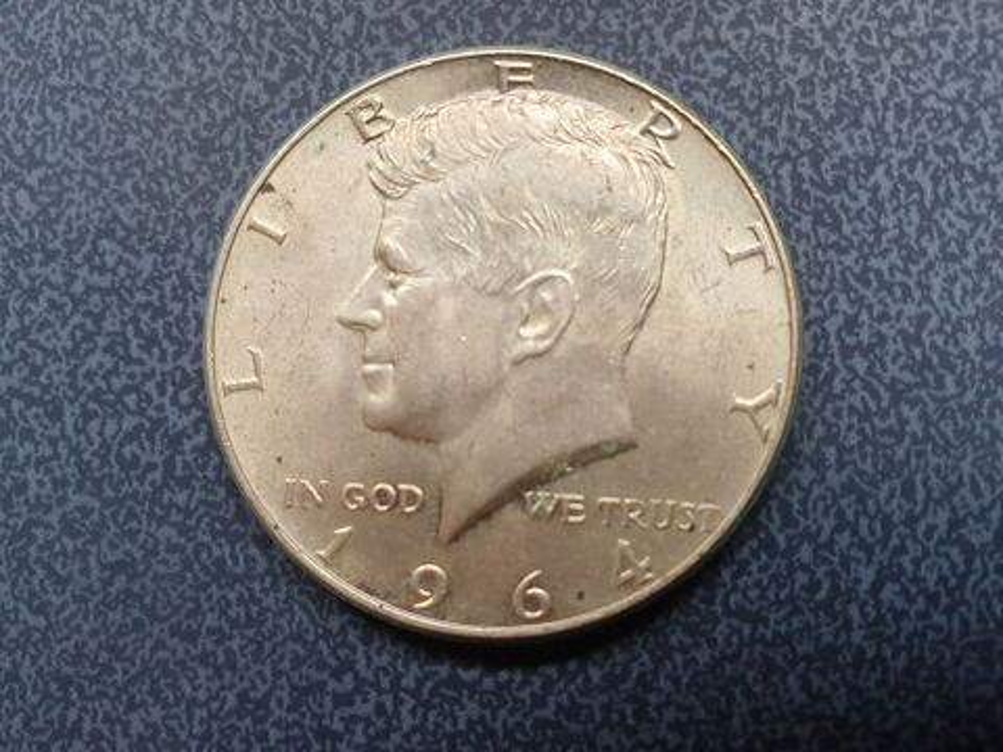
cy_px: 376
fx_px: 753
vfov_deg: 53.1
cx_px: 502
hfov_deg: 67.3
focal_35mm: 26
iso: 100
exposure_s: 1/50
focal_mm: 4.3
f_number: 2.4
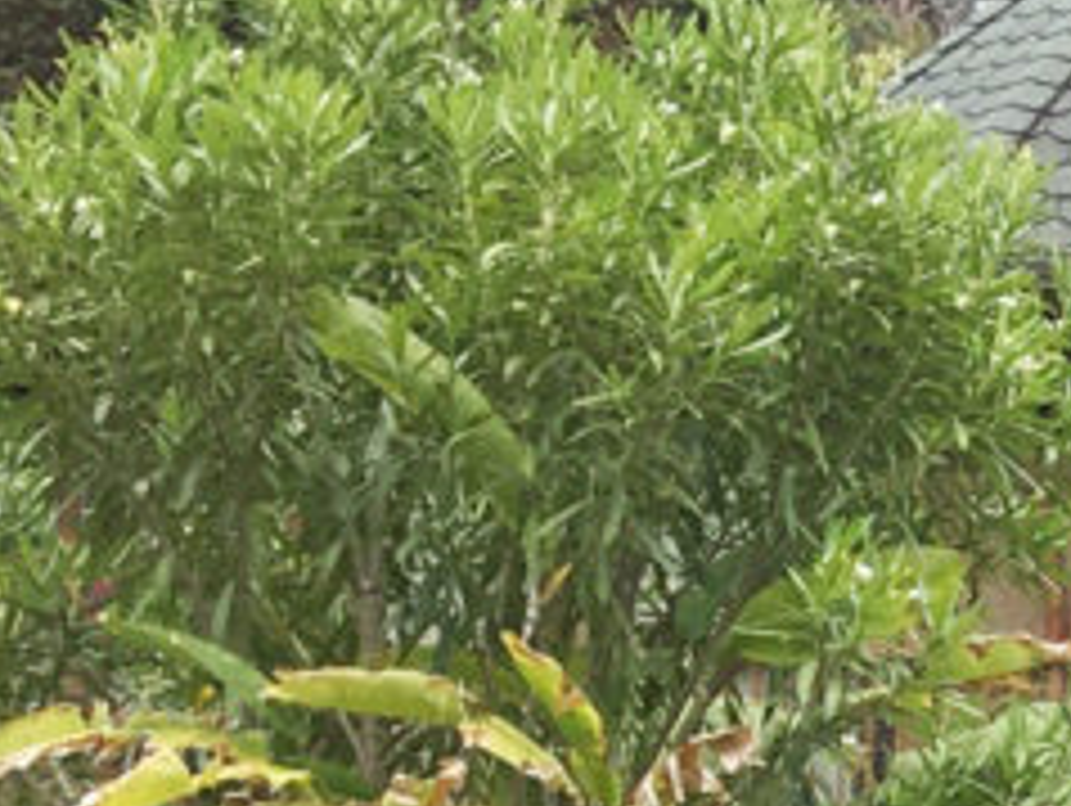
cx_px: 3334
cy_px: 815
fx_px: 5792
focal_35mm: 187
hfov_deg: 8.6
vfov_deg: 7.9
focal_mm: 4.15
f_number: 2.2
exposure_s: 1/545
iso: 25
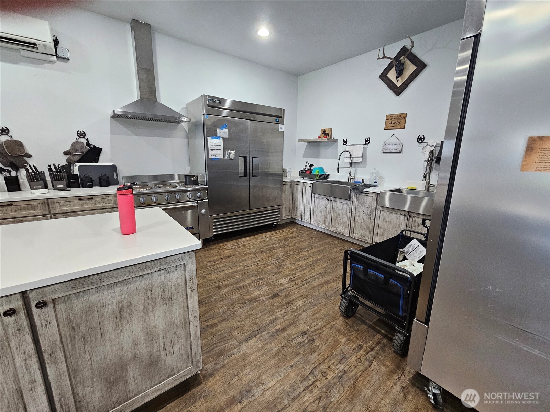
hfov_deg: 106.2
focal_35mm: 13
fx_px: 207
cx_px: 275
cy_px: 206
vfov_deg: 89.9
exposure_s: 1/60
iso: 320
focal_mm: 2.2
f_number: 2.2
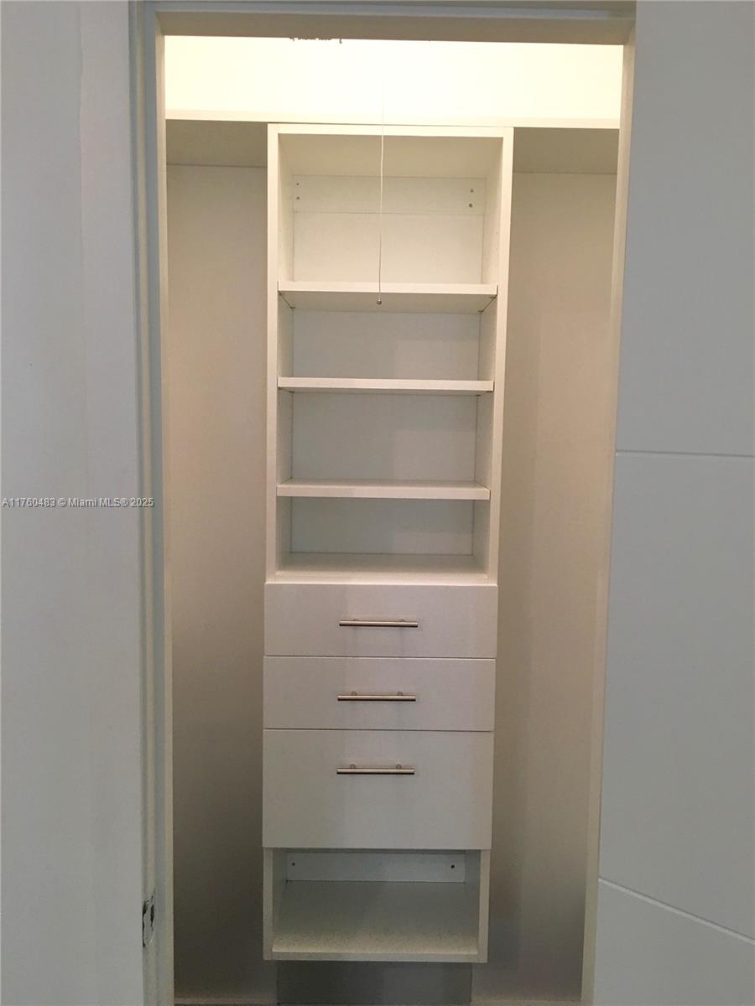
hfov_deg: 48.2
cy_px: 503
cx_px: 378
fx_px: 843
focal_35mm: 29
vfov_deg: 61.7
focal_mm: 4.15
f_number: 2.2
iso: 32
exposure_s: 1/30
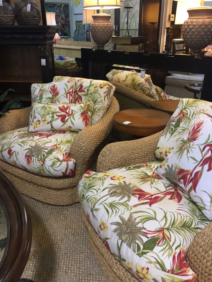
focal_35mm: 29
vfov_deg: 61.7
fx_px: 237
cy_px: 141
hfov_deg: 48.2
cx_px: 106
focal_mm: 4.15
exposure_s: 1/30
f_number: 2.2
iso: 100
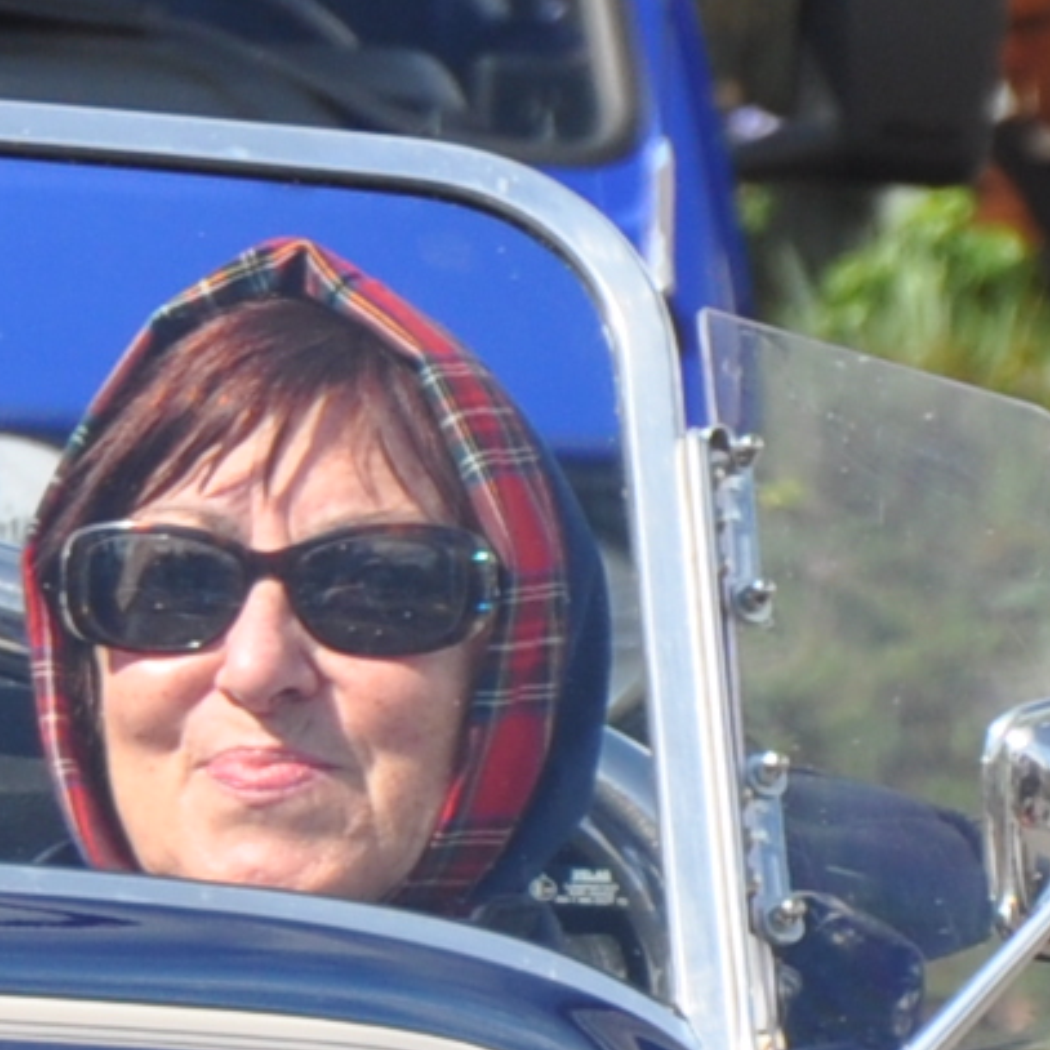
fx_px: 31778
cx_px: -686
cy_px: 1243
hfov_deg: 1.9
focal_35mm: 926
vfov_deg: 1.9
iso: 200
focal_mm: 92
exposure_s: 1/320
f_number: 8
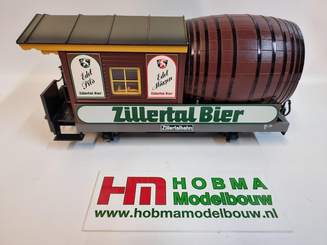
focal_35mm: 24
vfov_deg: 56.8
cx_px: 164
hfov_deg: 71.6
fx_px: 227
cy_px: 122
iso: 250
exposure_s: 1/100
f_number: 1.8
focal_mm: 6.7
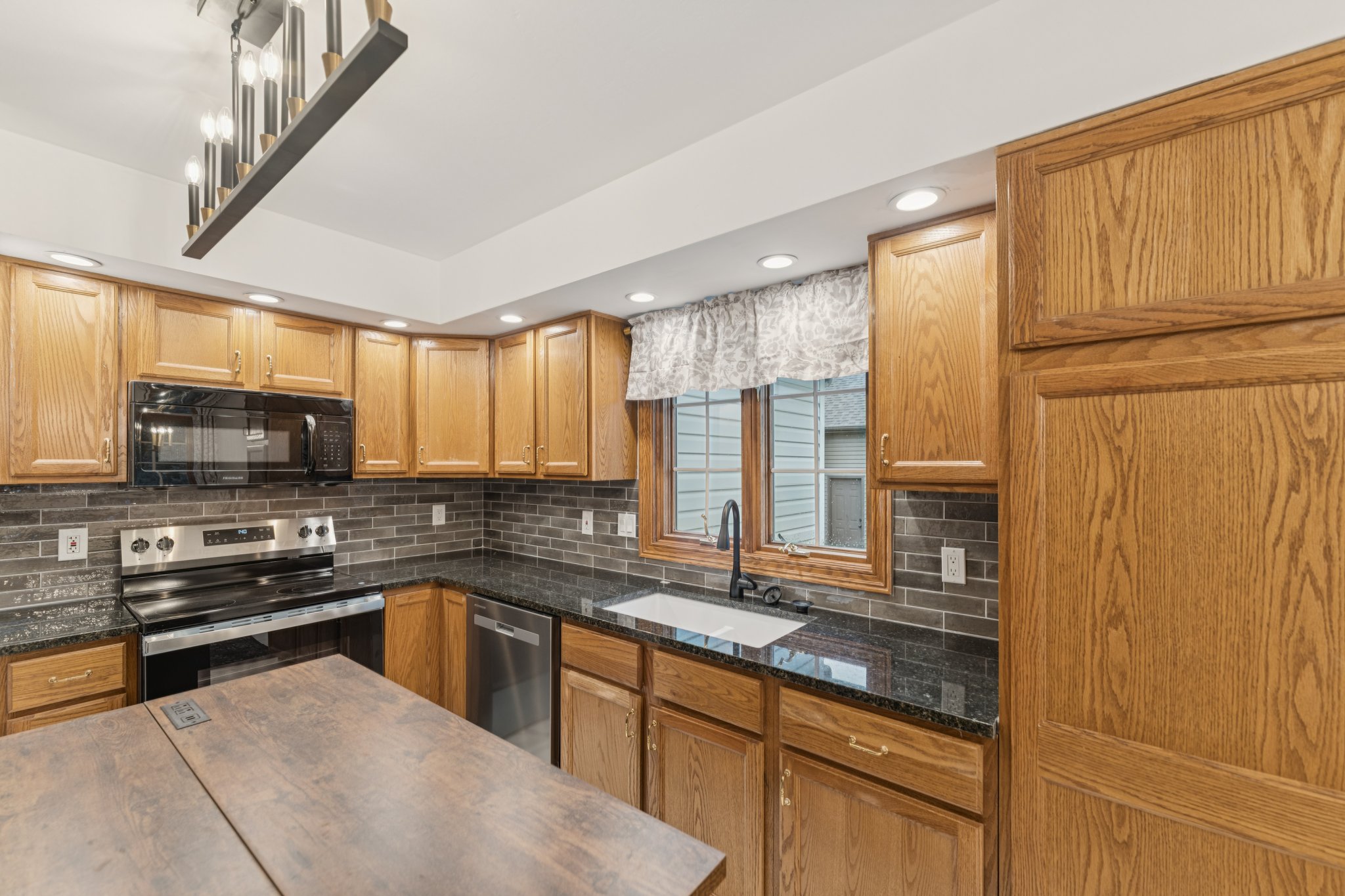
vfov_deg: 81.2
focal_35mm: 14
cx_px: 672
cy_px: 448
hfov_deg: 104.3
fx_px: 523
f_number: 5
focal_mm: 14
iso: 200
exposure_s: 1/20
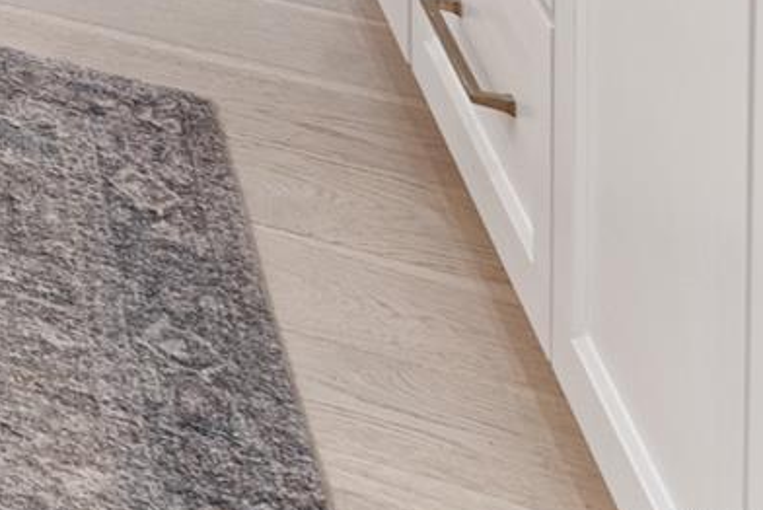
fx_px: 2163
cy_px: -1075
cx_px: -1575
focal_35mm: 102
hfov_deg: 11.2
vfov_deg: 9.8
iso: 250
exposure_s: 1/1.25
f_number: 9
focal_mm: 16
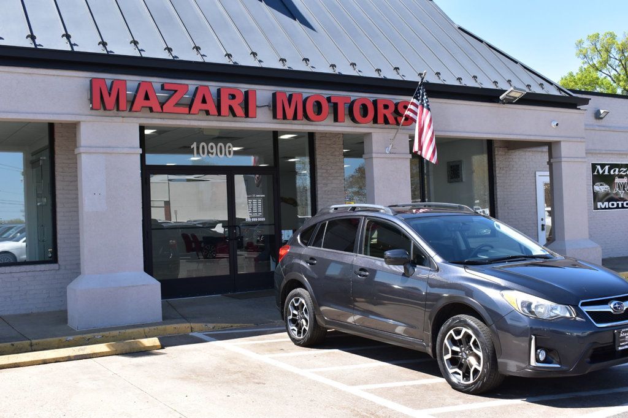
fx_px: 706
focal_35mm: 40
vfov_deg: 33.0
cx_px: 314
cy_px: 209
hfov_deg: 47.9
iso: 400
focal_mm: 27
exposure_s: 1/250
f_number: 10
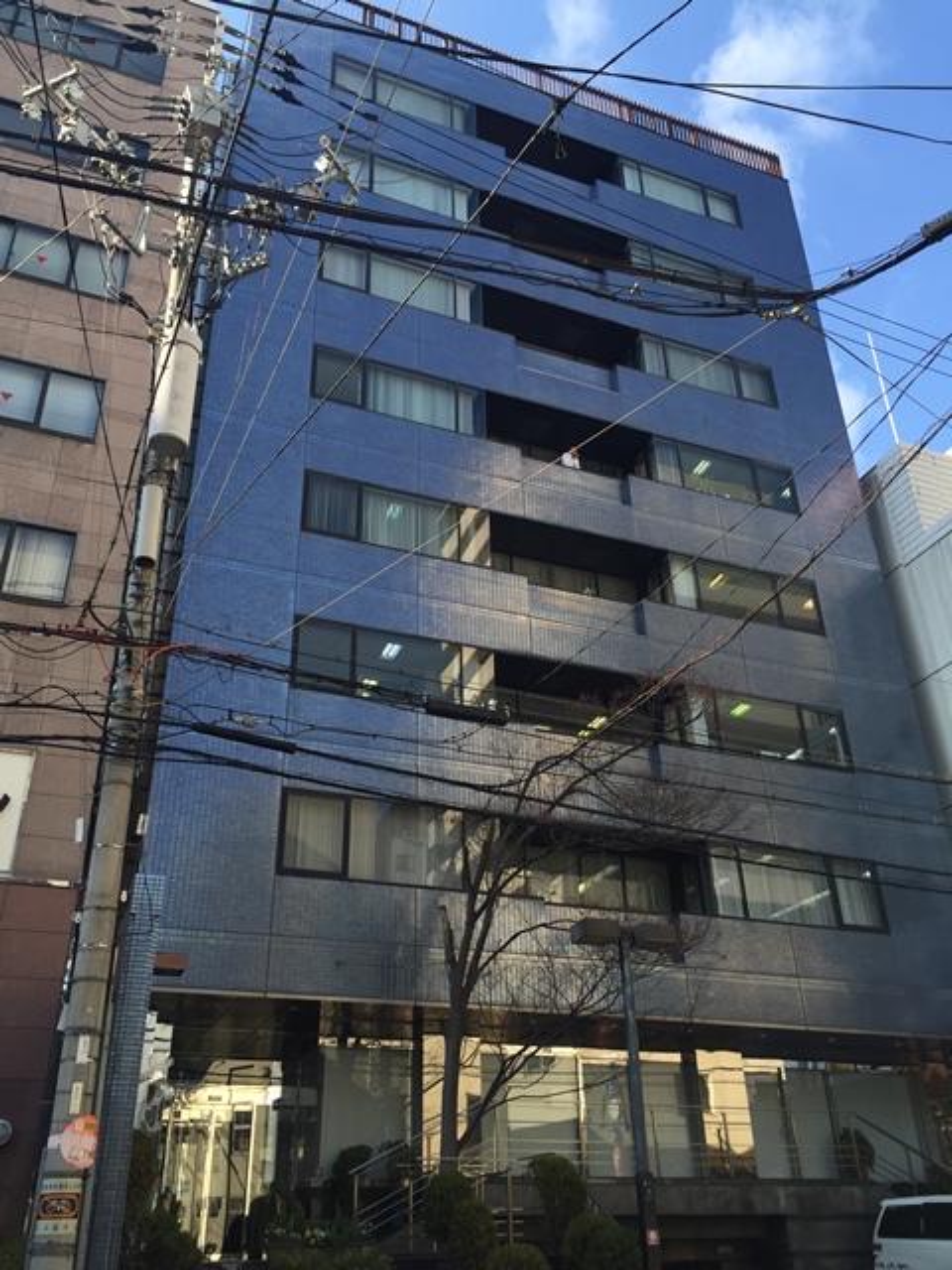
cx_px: 476
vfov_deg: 61.7
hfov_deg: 48.2
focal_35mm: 29
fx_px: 1063
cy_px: 635
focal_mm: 4.15
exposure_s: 1/648
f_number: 2.2
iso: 32
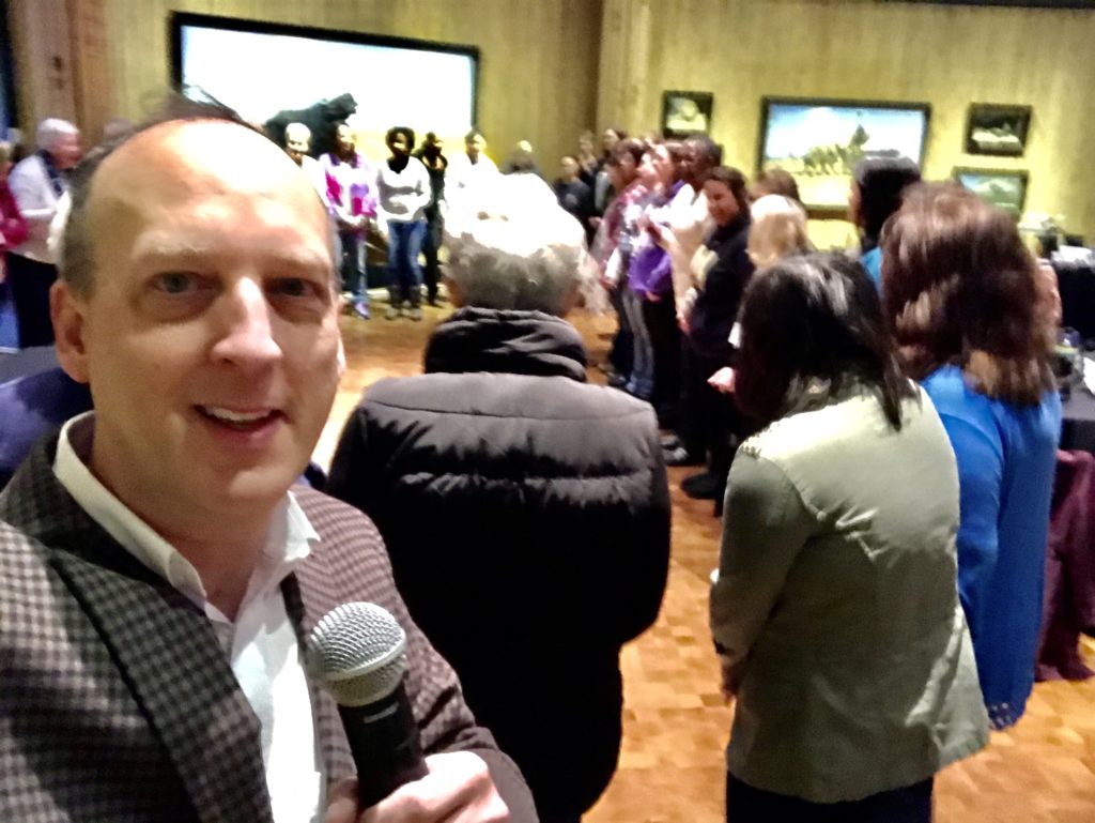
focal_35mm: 32
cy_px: 412
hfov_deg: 56.8
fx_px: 1013
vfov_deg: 44.2
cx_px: 548
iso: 1000
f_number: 2.2
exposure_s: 1/15
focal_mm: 2.87
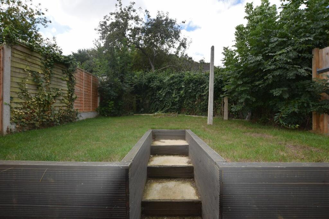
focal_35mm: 15
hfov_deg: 100.4
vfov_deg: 77.3
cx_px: 164
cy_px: 110
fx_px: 137
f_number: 6.3
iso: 100
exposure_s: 1/160
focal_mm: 10
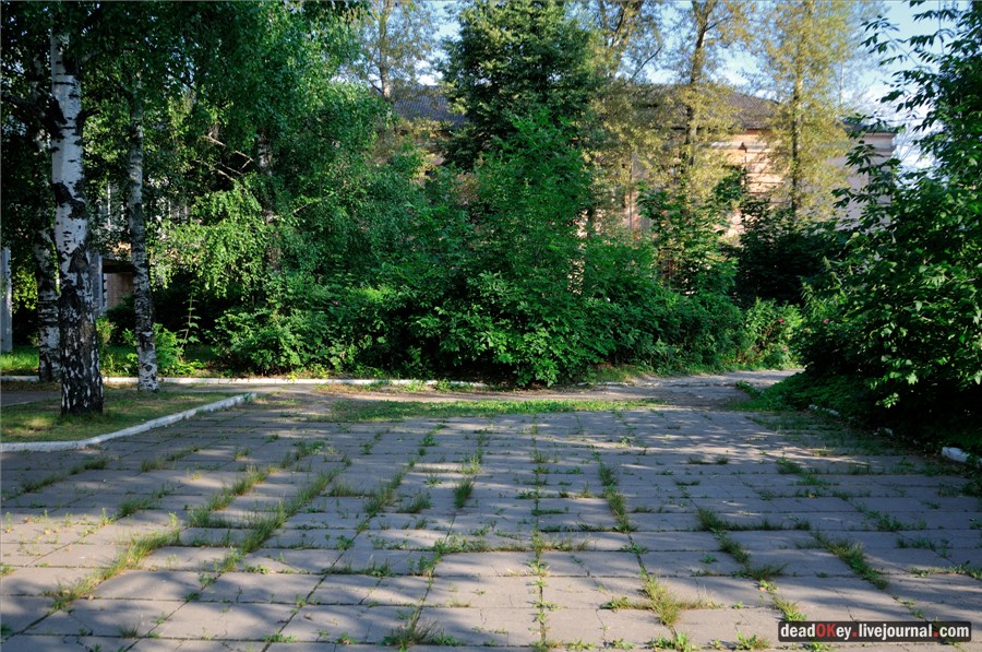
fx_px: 980
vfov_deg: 36.8
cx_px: 491
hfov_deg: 53.2
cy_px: 326
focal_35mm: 36
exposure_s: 1/200
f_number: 6.3
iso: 200
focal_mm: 24
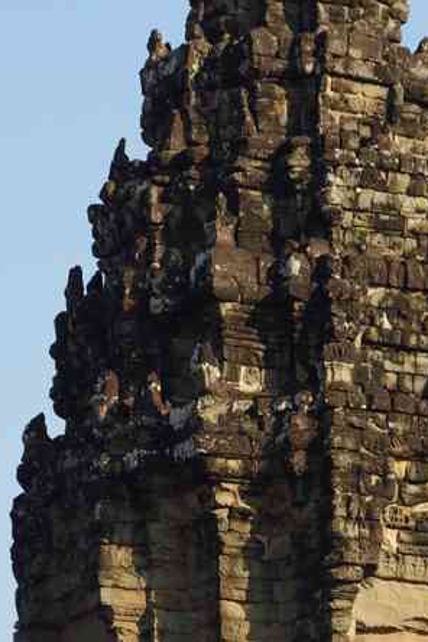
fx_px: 5902
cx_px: 281
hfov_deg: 4.2
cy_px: 559
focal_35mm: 331
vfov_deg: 6.2
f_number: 8
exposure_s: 1/125
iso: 200
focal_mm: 97.5
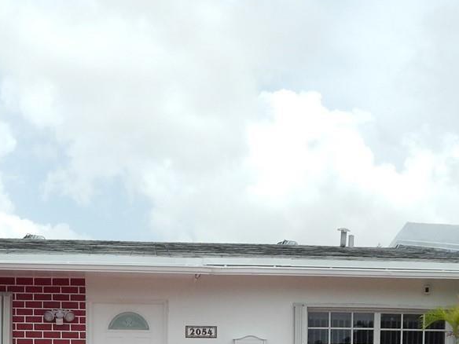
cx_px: 220
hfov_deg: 30.7
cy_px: 440
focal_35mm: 63
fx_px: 835
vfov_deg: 21.2
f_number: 6
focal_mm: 4
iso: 125
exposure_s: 1/640
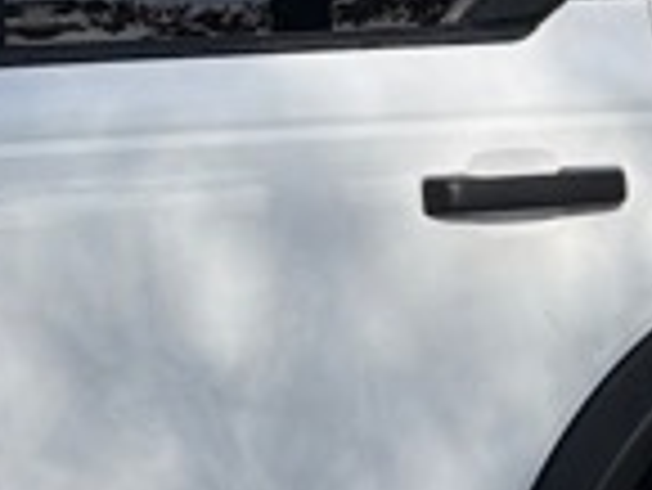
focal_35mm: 169
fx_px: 3186
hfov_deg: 11.3
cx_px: -247
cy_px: -121
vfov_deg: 8.7
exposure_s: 1/7353
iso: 80
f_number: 1.78
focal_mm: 6.76
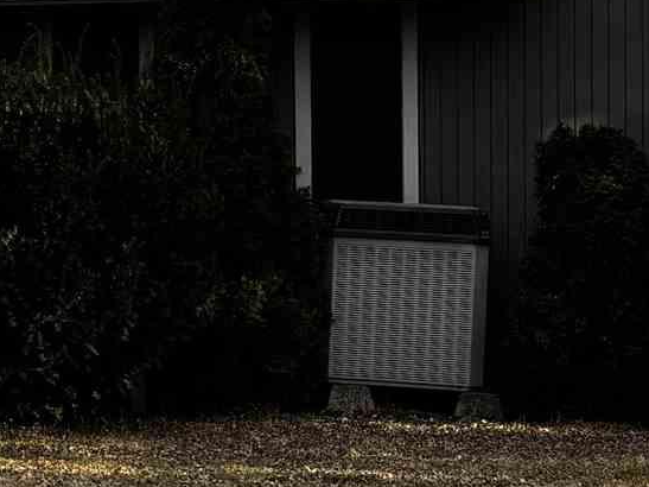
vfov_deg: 10.1
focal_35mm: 146
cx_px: -307
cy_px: 137
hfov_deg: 12.9
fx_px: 2737
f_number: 1.6
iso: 50
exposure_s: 1/1295
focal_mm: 5.96
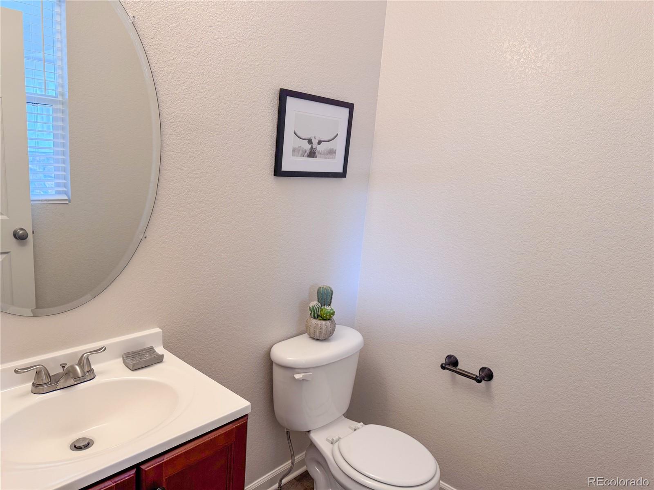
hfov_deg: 71.6
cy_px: 245
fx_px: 453
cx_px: 327
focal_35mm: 24
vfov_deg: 56.8
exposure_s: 1/60
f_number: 1.8
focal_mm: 6.76
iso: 160
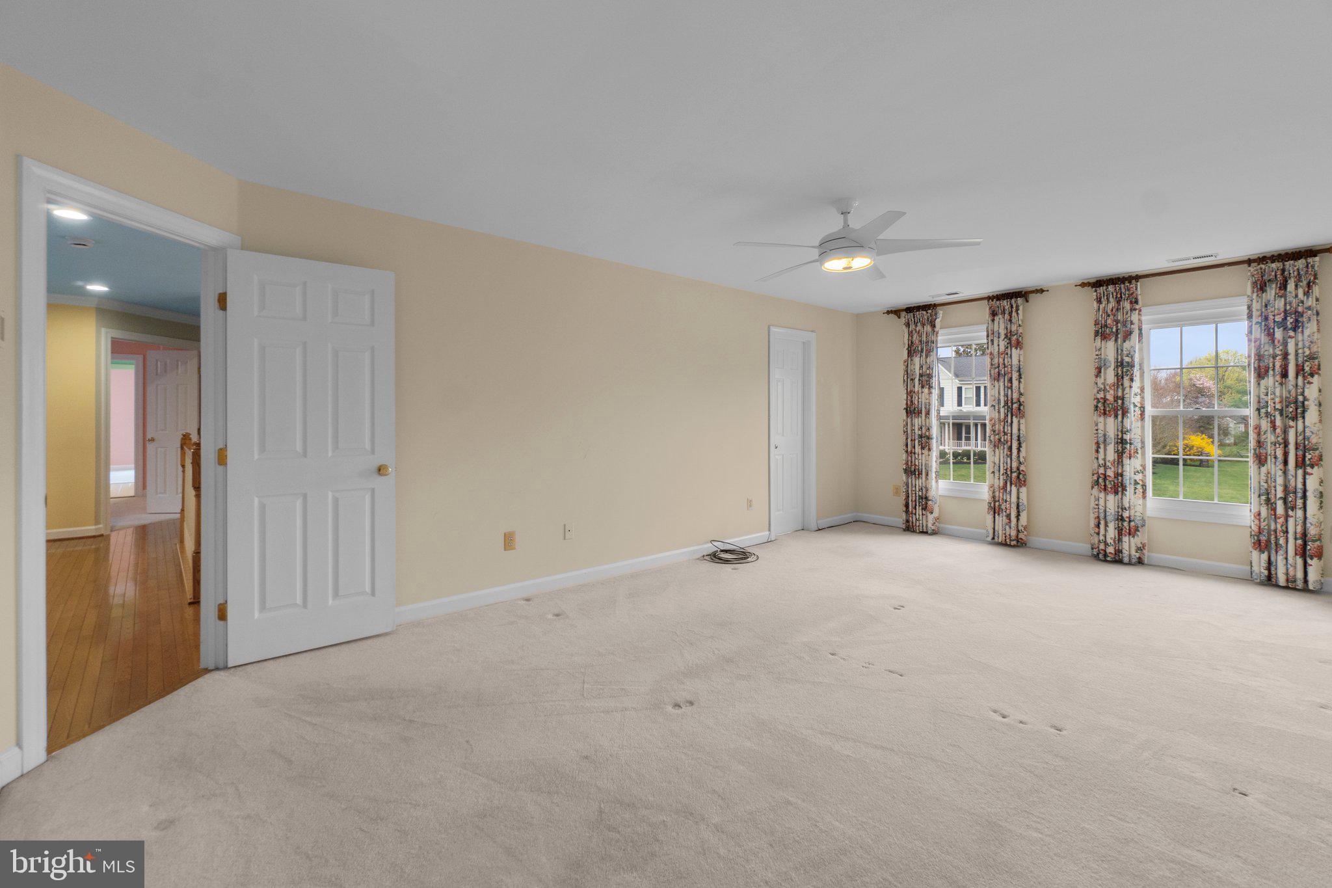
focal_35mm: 15
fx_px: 555
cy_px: 444
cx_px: 666
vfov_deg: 77.3
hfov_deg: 100.4
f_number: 8
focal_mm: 10
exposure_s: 1/10
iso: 100
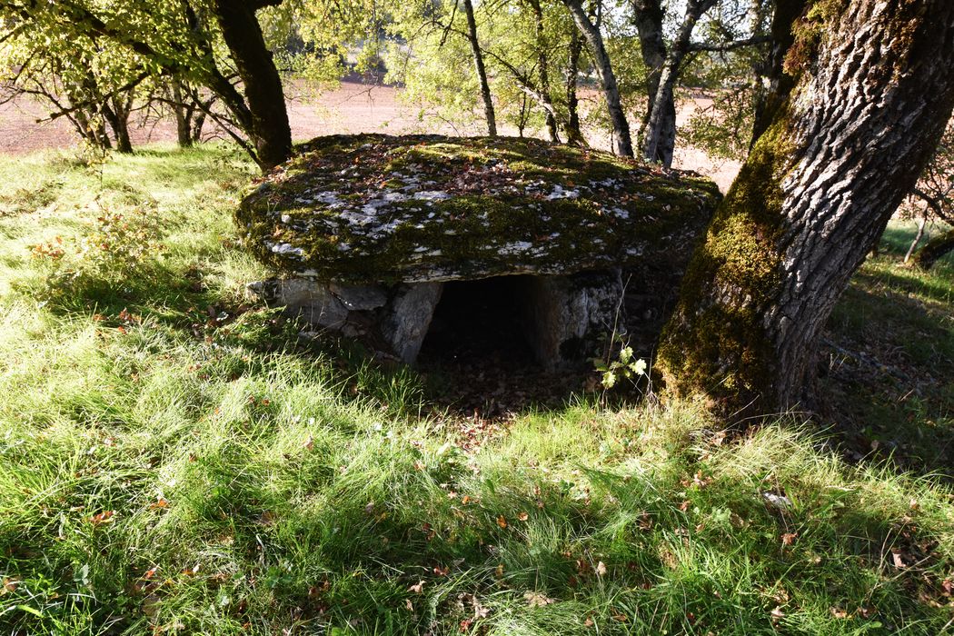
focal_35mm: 21
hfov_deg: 81.2
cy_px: 318
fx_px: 556
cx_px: 477
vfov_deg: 59.5
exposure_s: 1/160
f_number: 6.3
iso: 400
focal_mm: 14
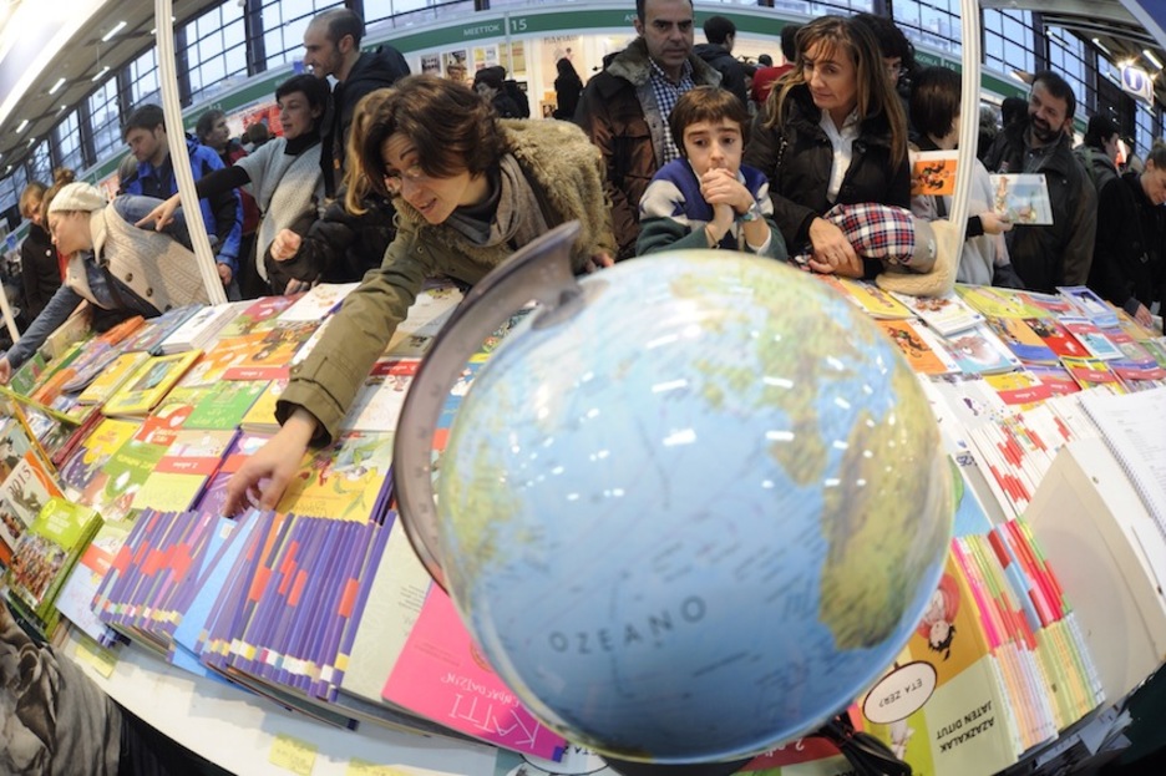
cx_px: 583
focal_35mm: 15
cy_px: 388
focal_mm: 15
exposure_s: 1/40
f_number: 5.6
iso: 1600
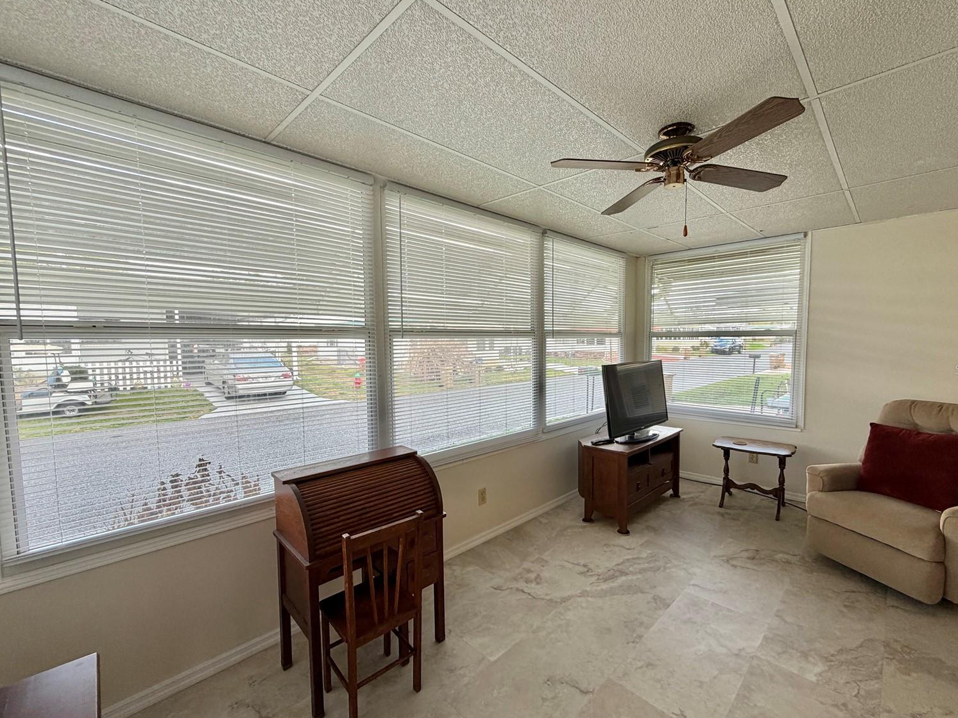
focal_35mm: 15
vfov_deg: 81.7
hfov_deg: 98.1
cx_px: 502
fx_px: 415
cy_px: 369
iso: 100
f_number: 2.2
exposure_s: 1/121
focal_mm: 2.22
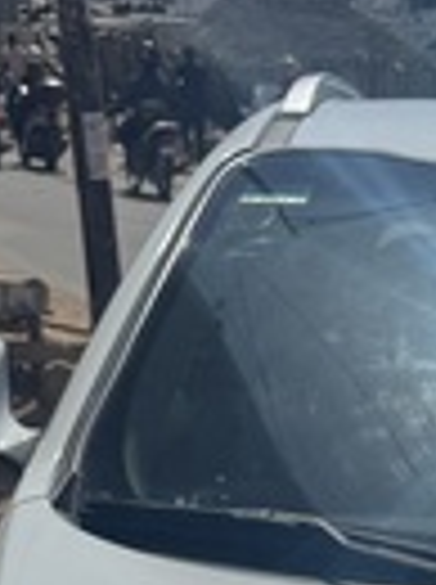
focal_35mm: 111
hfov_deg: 12.5
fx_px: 1870
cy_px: 1044
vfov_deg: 15.4
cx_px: 683
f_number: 1.78
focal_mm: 6.76
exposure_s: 1/12346
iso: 64
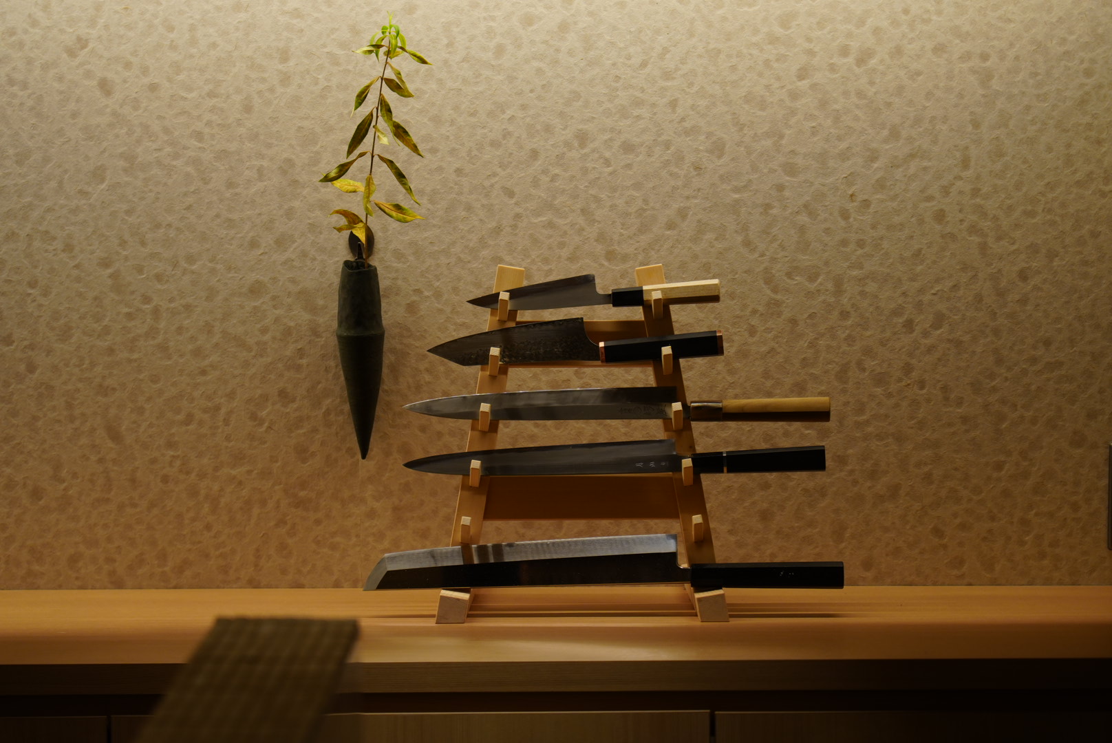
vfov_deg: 13.1
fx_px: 3246
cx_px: 556
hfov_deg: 19.4
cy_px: 372
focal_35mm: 105
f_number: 4
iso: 640
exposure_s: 1/125
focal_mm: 105
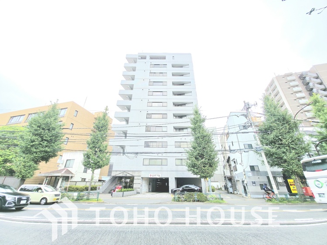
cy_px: 122
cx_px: 164
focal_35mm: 13
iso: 20
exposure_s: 1/196
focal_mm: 2.2
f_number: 1.9
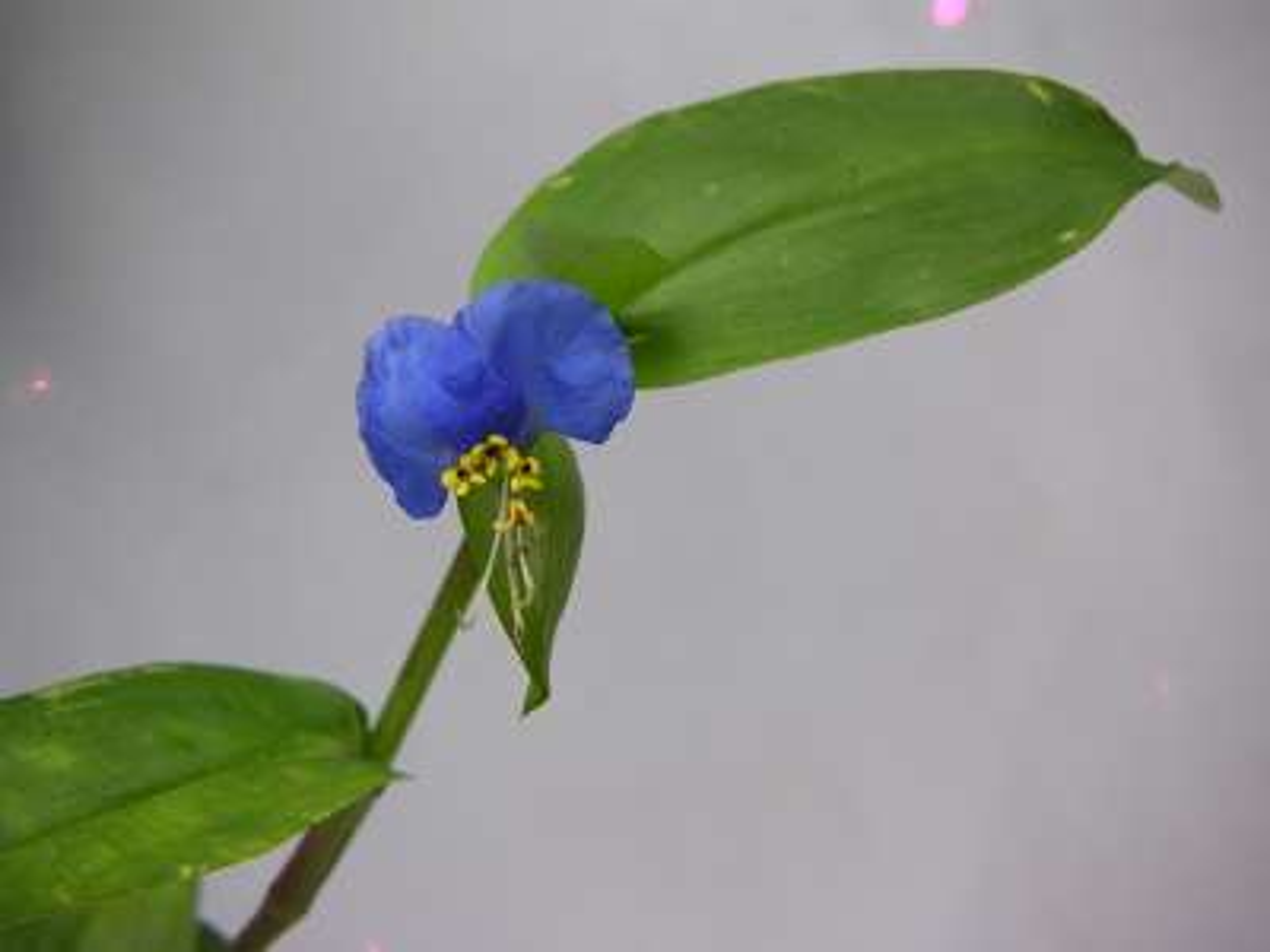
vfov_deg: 21.6
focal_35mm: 68
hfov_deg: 28.6
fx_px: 2495
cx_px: 635
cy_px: 476
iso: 64
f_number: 3.3
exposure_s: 1/90
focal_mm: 8.9
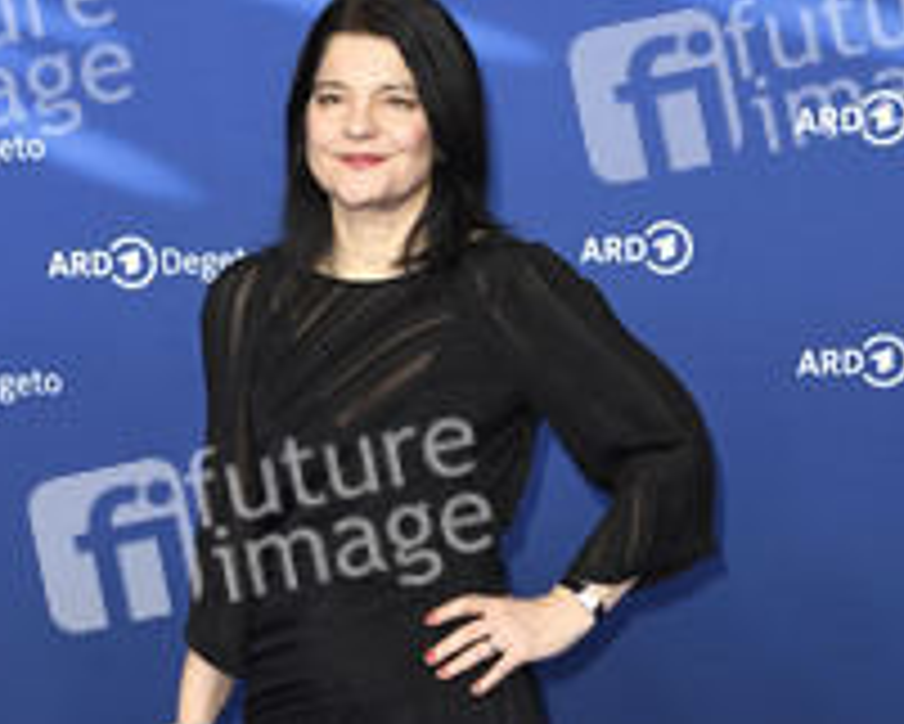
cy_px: 751
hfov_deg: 17.8
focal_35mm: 108
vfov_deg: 14.0
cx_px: 391
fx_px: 2891
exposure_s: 1/320
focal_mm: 58
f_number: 4
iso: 800
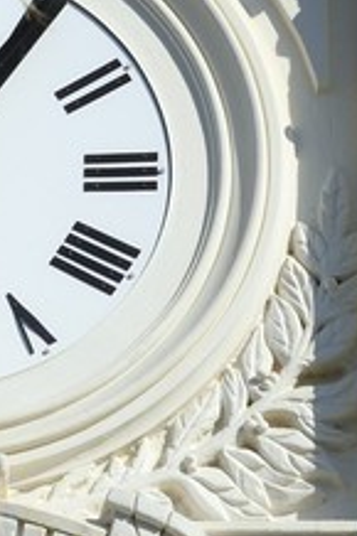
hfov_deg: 1.0
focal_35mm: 1322
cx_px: -119
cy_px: -964
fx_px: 19695
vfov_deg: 1.6
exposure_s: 1/200
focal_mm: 180
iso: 200
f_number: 16
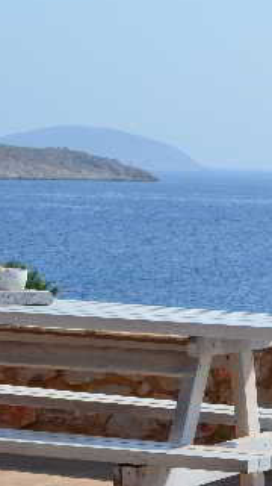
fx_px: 2313
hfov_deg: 6.6
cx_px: -172
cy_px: 294
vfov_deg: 12.0
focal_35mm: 180
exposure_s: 1/400
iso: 200
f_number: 11
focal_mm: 46
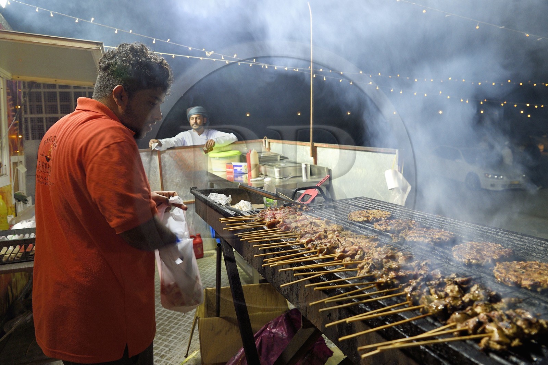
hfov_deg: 63.7
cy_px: 182
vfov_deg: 44.9
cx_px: 274
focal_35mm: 29
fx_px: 441
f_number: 7.1
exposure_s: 1/30
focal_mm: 29
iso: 1600
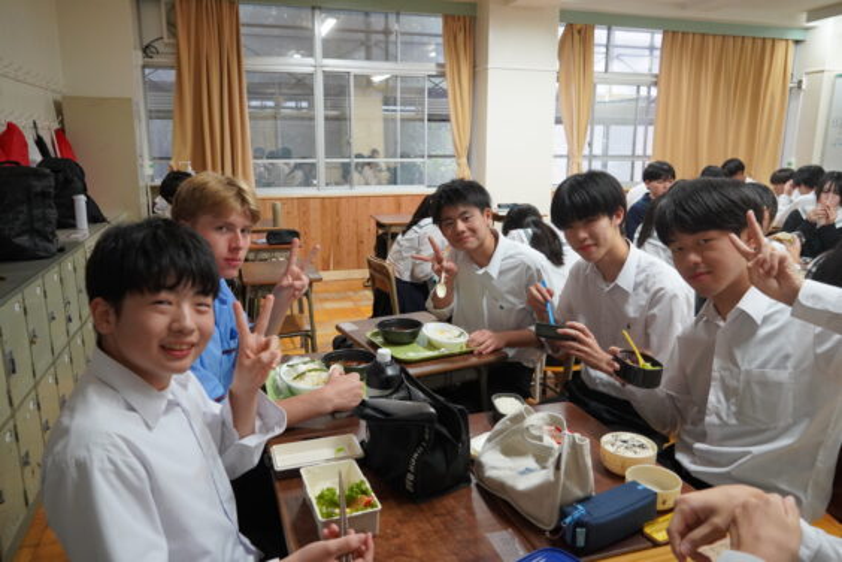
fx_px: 631
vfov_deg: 47.9
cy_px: 281
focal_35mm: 27
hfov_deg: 67.4
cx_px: 421
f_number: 4
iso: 1600
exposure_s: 1/160
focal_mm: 18
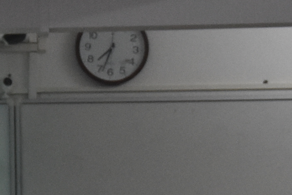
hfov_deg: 5.2
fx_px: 3237
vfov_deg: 3.4
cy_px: 179
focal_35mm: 399
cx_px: -7
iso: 1600
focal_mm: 42
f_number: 5.6
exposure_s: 1/125
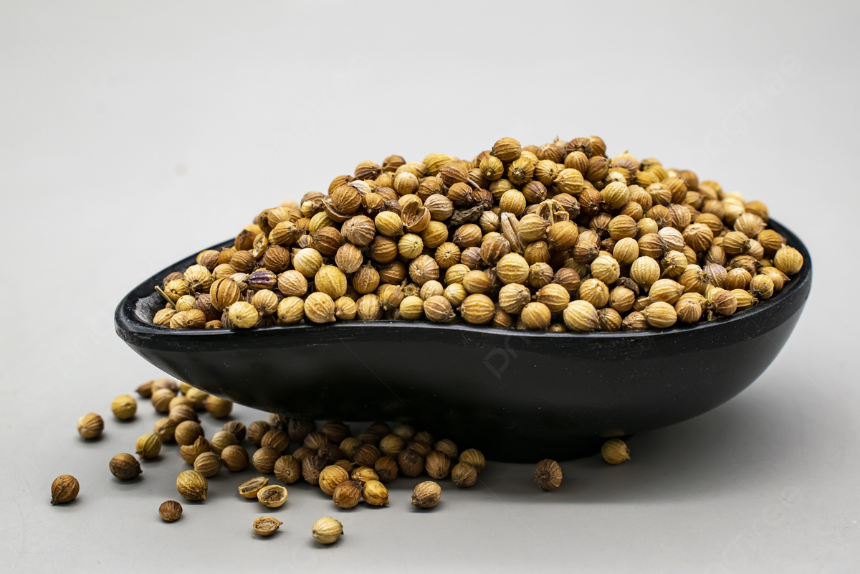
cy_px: 287
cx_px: 430
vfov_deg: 20.2
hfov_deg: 29.9
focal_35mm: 68
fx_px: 1612
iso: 400
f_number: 10
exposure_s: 1/30
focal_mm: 45
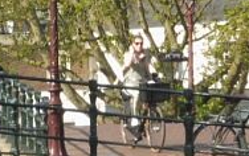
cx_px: -253
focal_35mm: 743
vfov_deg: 1.8
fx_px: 5048
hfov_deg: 2.8
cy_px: 40
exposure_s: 1/125
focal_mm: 23.1
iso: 100
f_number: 7.1
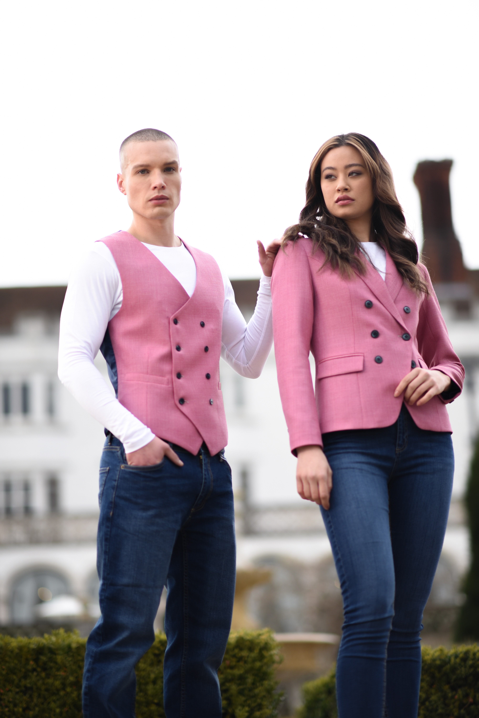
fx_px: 1695
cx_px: 240
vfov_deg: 23.9
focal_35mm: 85
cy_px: 359
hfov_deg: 16.1
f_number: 1.4
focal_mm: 85
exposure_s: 1/1250
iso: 200
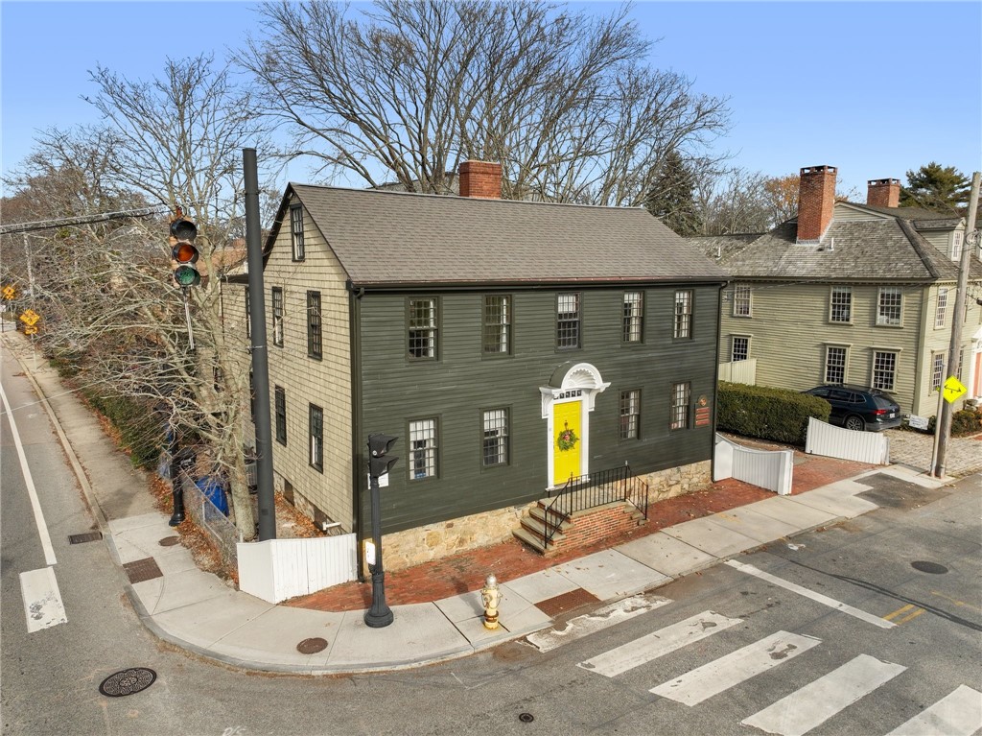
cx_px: 491
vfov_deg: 56.8
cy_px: 368
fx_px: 681
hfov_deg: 71.6
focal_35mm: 24
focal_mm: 12.29
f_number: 2.8
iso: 100
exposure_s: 1/2000
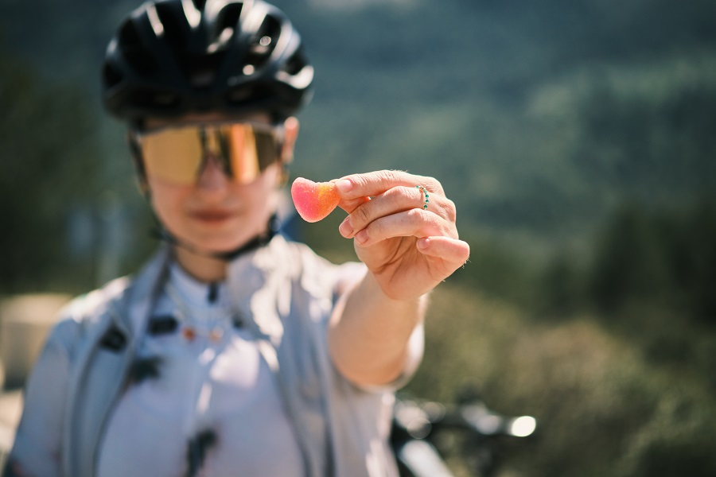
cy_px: 238
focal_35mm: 75
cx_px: 358
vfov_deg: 18.2
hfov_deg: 27.0
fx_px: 1492
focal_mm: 50
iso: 400
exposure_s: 1/5800
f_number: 2
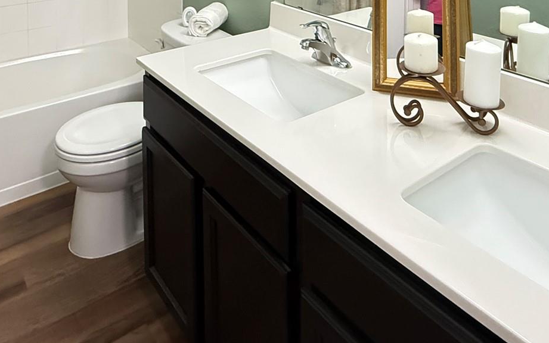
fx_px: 494
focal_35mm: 33
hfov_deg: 58.1
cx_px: 271
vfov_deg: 30.5
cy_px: -100
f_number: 2.2
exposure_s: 1/60
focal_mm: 2.22
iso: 640
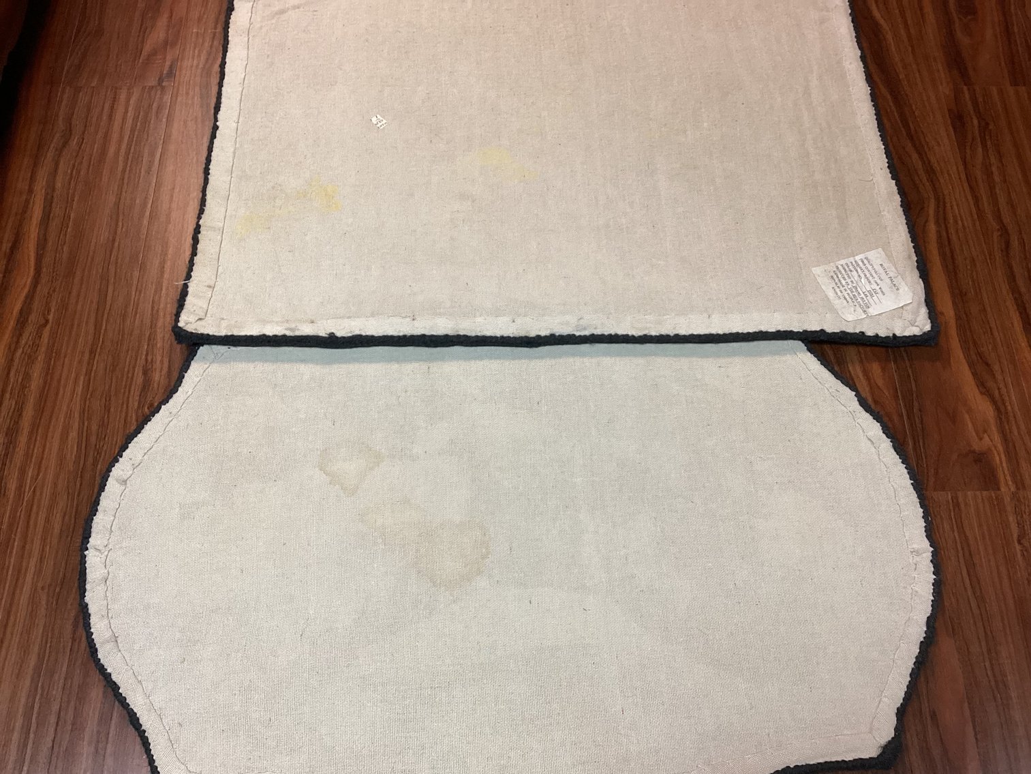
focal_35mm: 31
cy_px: 387
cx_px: 516
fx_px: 923
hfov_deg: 58.3
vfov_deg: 45.4
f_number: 2.4
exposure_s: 1/60
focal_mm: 3.3
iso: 160
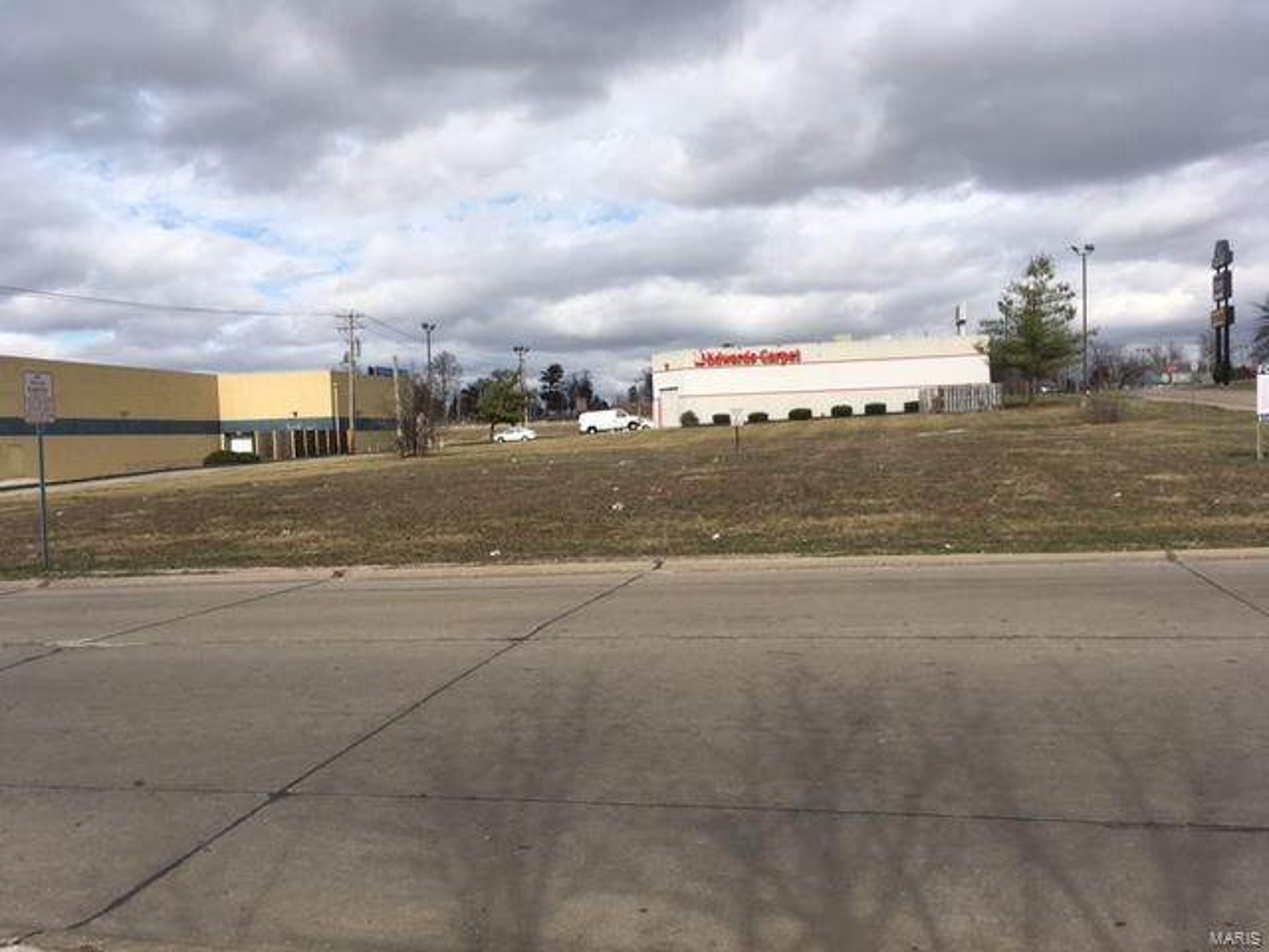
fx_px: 1063
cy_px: 476
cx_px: 634
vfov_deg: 48.2
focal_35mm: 29
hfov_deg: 61.7
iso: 25
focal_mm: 4.15
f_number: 2.2
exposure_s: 1/2331
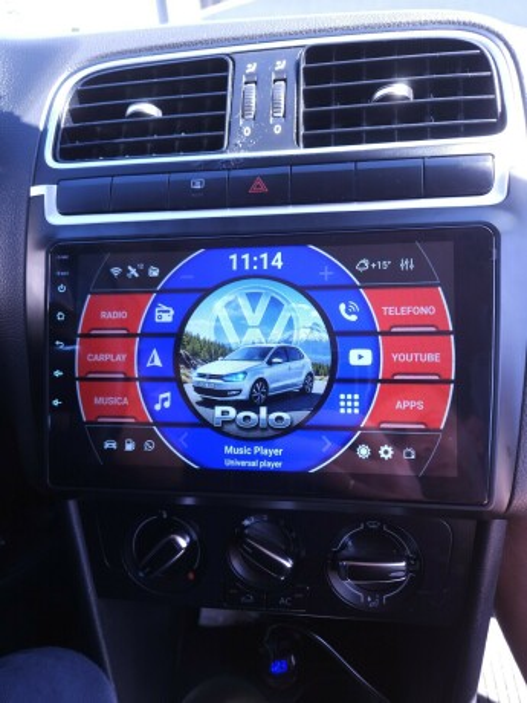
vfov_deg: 73.9
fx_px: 467
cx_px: 264
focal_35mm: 23
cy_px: 352
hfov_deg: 58.9
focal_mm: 5.4
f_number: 1.8
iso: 64
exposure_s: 1/100
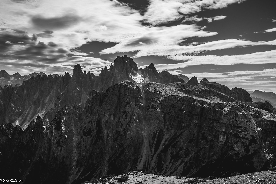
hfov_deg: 54.4
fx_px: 268
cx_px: 138
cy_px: 92
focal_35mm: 35
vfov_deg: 37.9
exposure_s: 1/1000
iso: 400
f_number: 11
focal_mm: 35
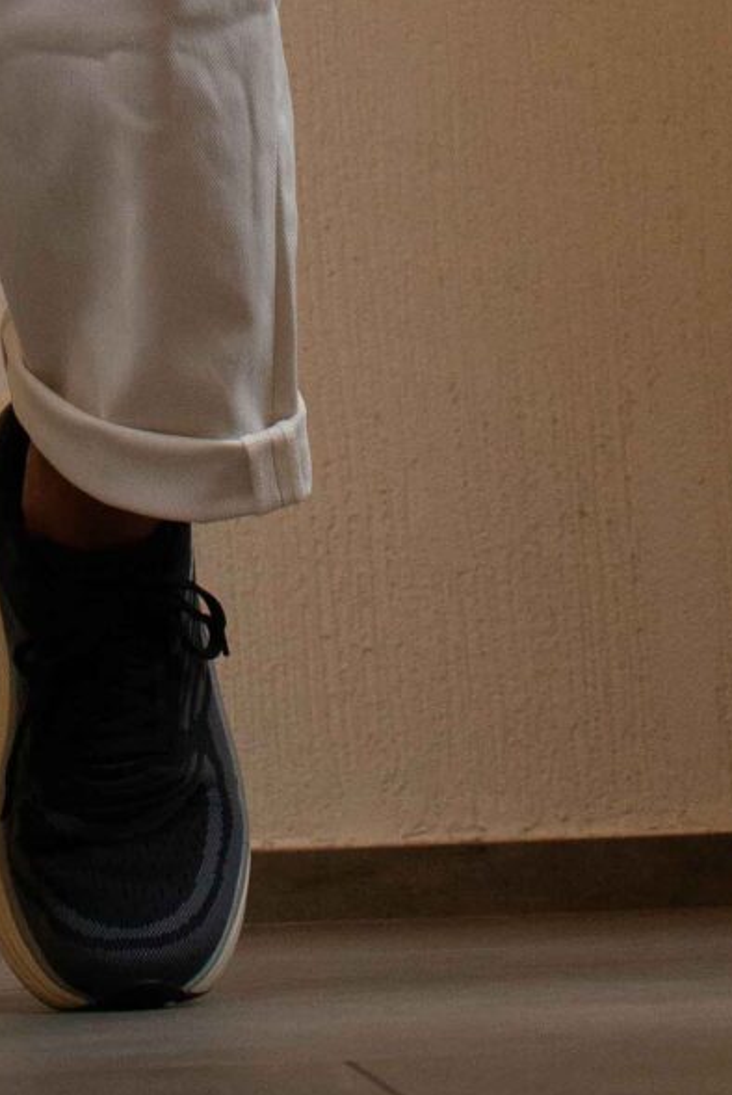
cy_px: -1104
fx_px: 4625
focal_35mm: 152
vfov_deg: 12.0
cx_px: 86
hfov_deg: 9.0
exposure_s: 1/250
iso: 800
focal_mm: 35
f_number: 5
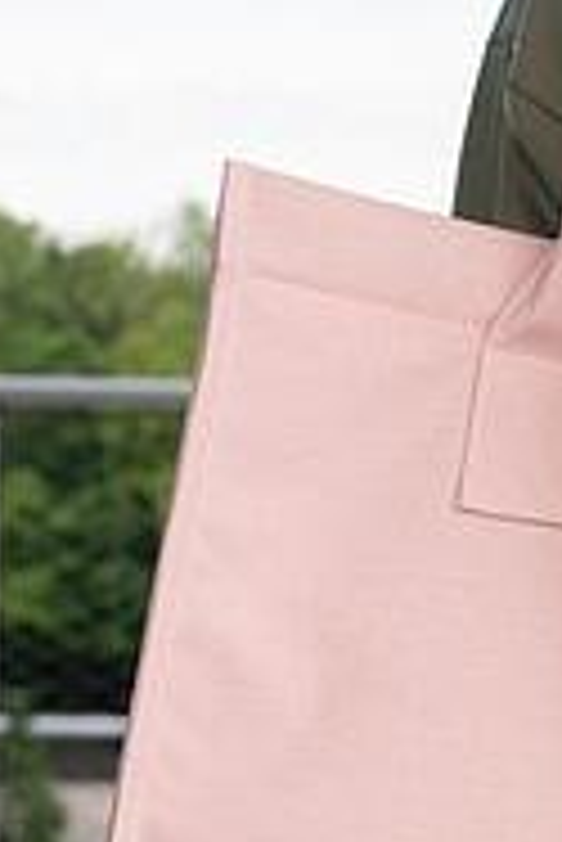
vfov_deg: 11.1
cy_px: 471
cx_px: 827
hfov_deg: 7.3
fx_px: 4324
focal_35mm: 185
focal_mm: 40
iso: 500
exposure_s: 1/1000
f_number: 5.6
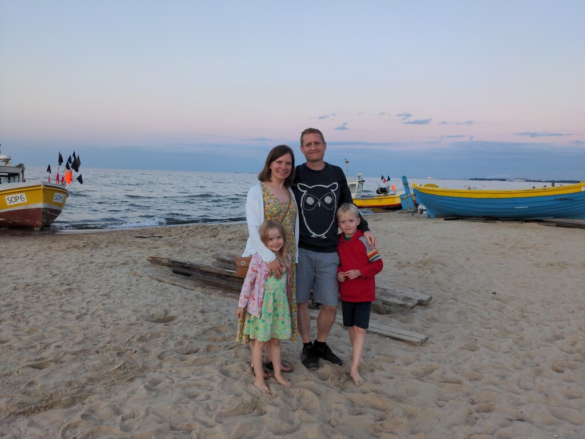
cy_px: 220
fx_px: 422
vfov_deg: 54.9
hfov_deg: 69.4
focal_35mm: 25
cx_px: 292
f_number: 1.73
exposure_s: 1/97
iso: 55
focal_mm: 4.38
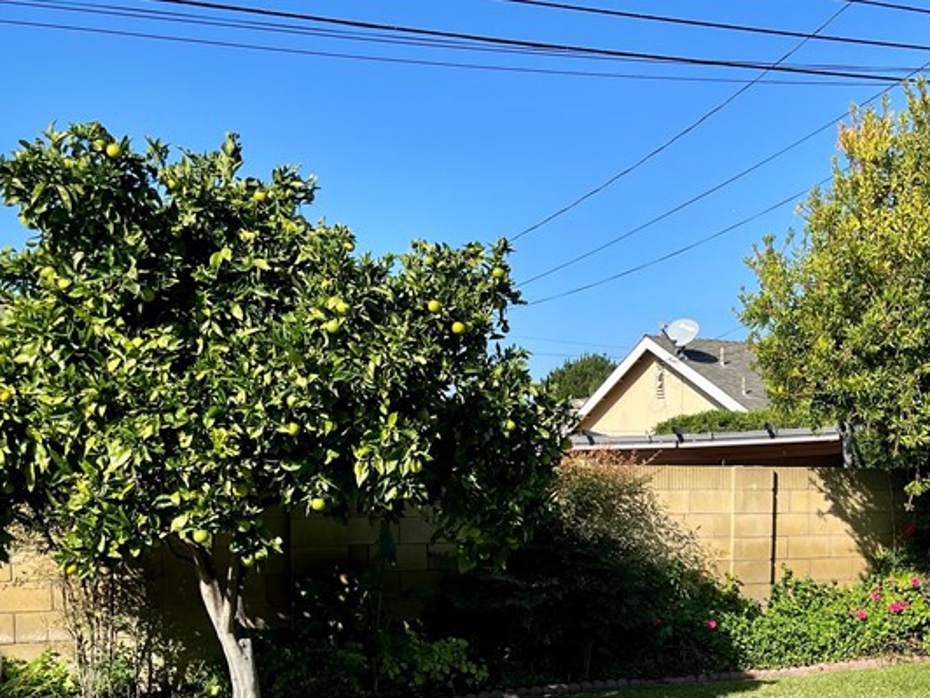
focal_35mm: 50
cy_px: 588
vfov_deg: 28.3
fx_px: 1343
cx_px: 704
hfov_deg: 37.2
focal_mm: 5.1
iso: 50
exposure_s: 1/2463
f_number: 1.6
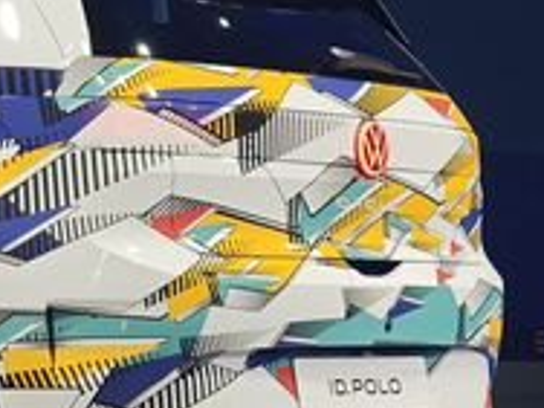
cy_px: 220
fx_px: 3190
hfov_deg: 9.7
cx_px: -9
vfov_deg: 7.3
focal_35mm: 203
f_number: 1.8
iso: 160
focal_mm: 11.5
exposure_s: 1/100
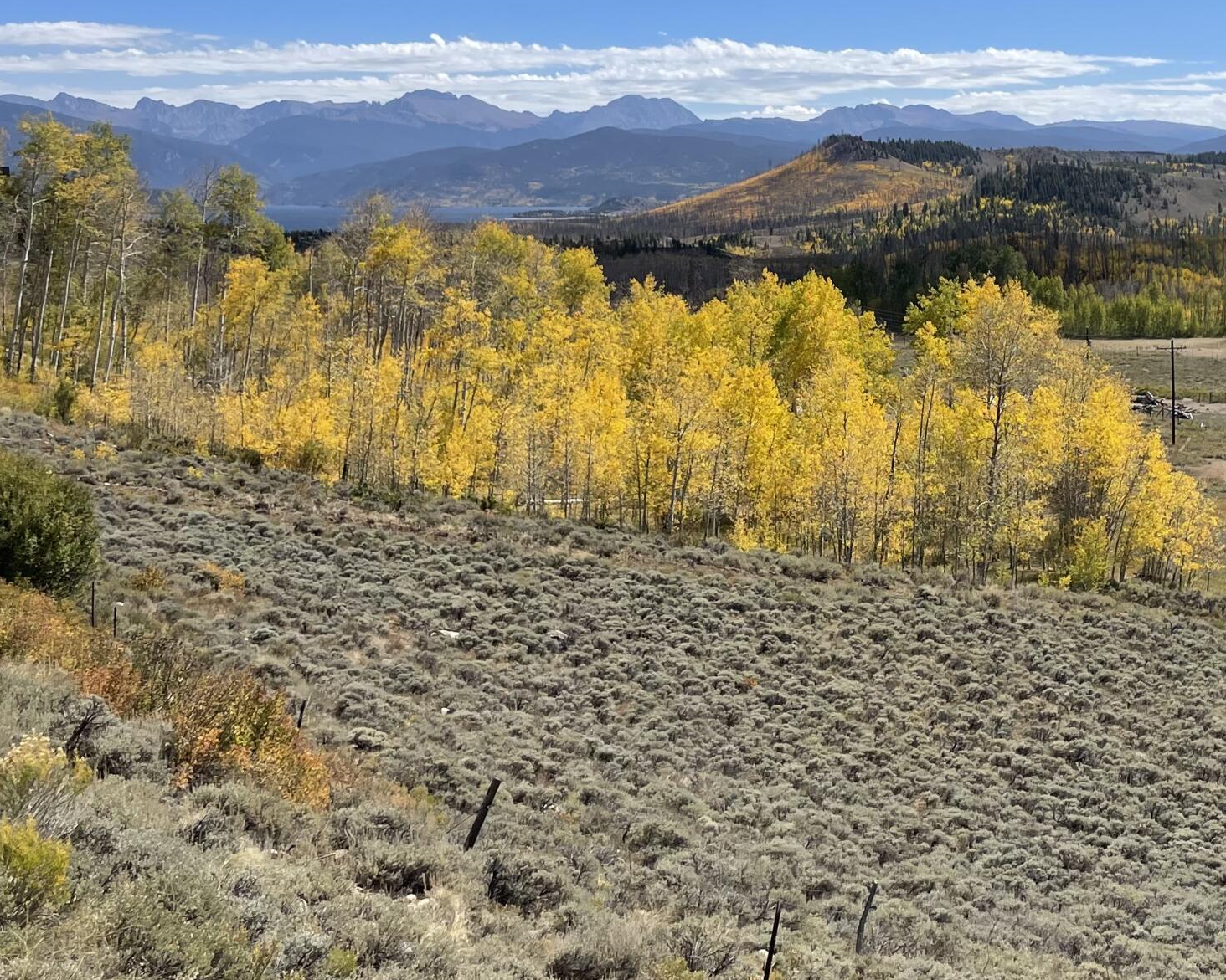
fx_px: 1887
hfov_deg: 35.5
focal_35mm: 52
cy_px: 290
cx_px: 866
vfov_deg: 28.8
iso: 32
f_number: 1.6
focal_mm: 4.2
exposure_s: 1/4464
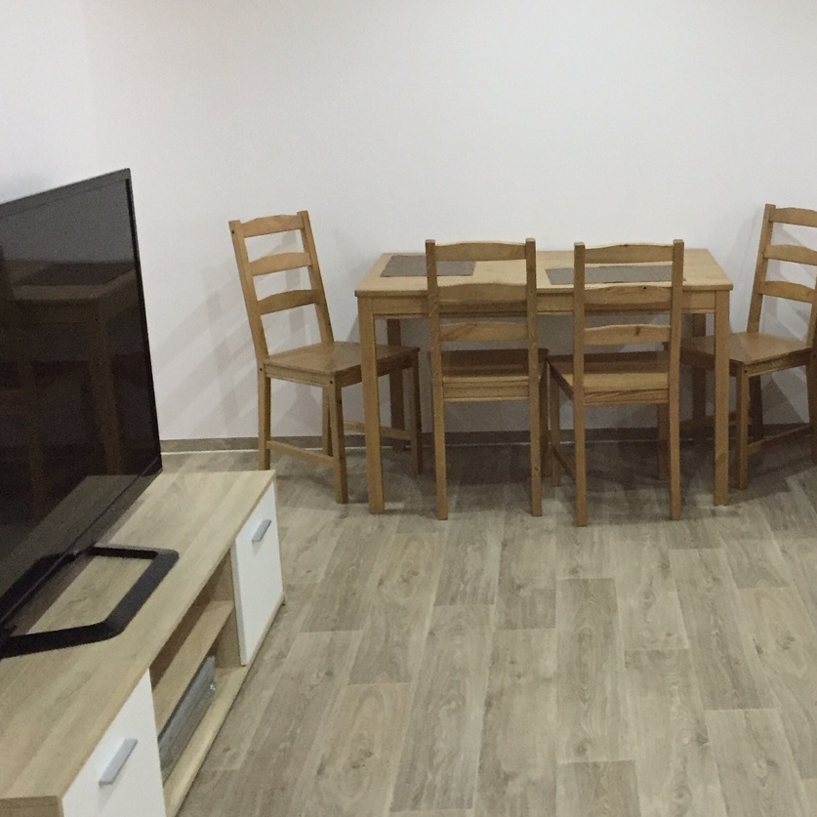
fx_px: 1335
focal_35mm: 50
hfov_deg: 33.2
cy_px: 372
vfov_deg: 34.0
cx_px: 635
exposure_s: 1/33
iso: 320
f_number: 2.2
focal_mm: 4.15
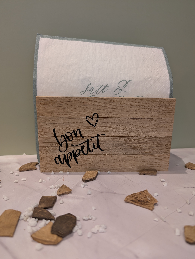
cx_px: 98
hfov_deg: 56.9
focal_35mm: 24
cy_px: 130
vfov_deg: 71.5
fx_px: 180
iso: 61
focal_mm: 6.9
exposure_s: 1/27
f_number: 1.68
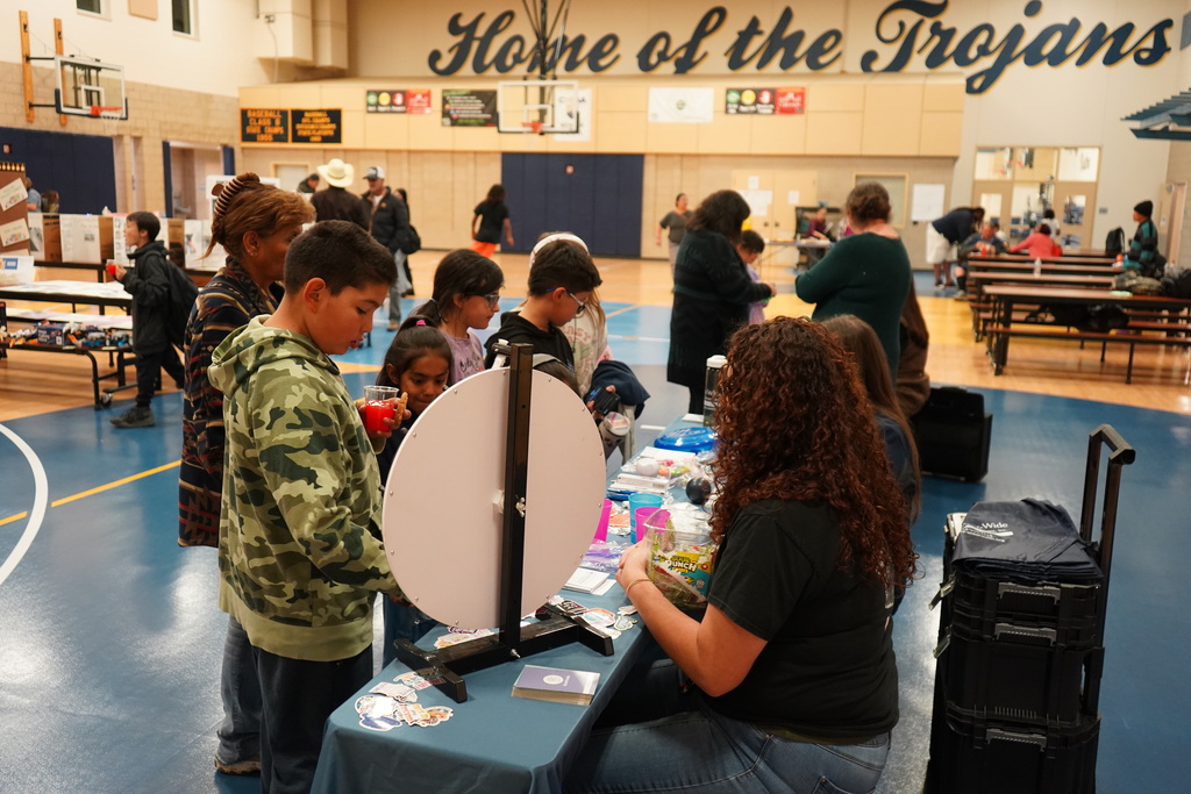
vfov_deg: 42.3
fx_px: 1026
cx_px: 596
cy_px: 397
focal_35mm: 31
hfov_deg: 60.3
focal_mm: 31
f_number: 4
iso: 4000
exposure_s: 1/160
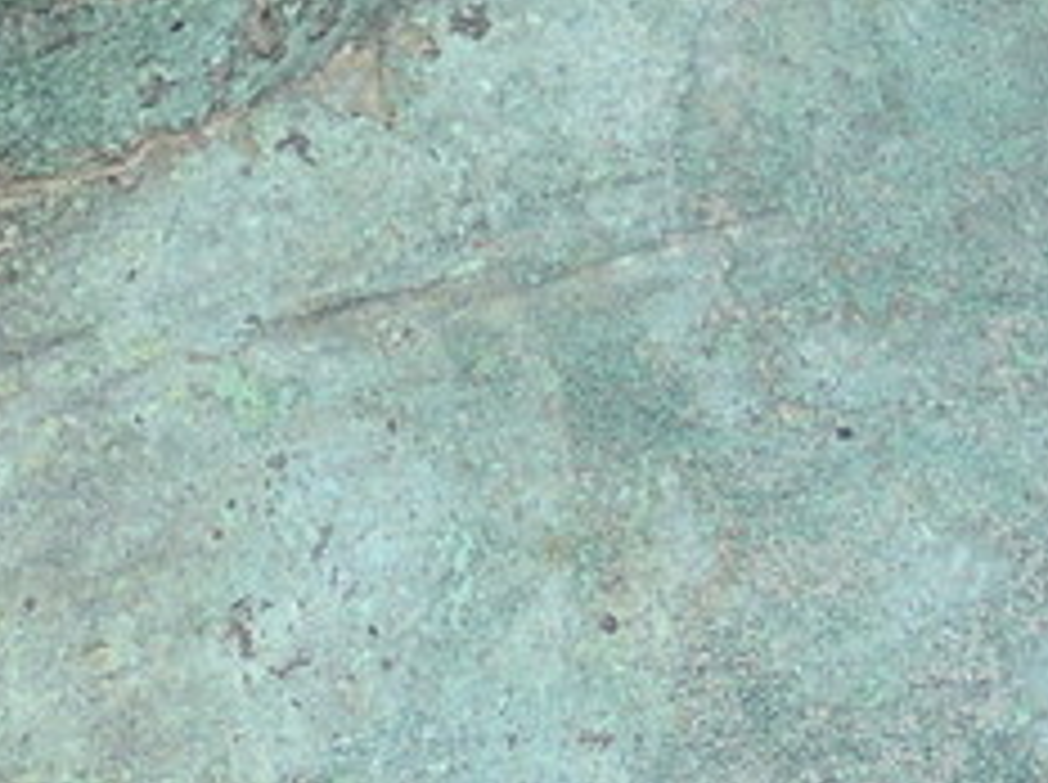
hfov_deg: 2.7
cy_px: -976
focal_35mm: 743
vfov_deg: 2.0
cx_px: -1039
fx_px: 22460
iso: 100
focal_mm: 24
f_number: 4.3
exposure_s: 1/250
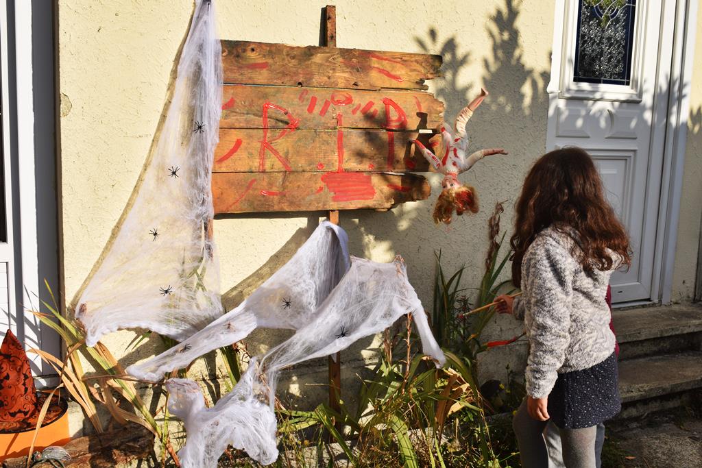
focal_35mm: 40
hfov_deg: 47.9
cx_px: 351
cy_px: 234
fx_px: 790
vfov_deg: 33.0
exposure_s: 1/500
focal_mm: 27
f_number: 10
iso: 200
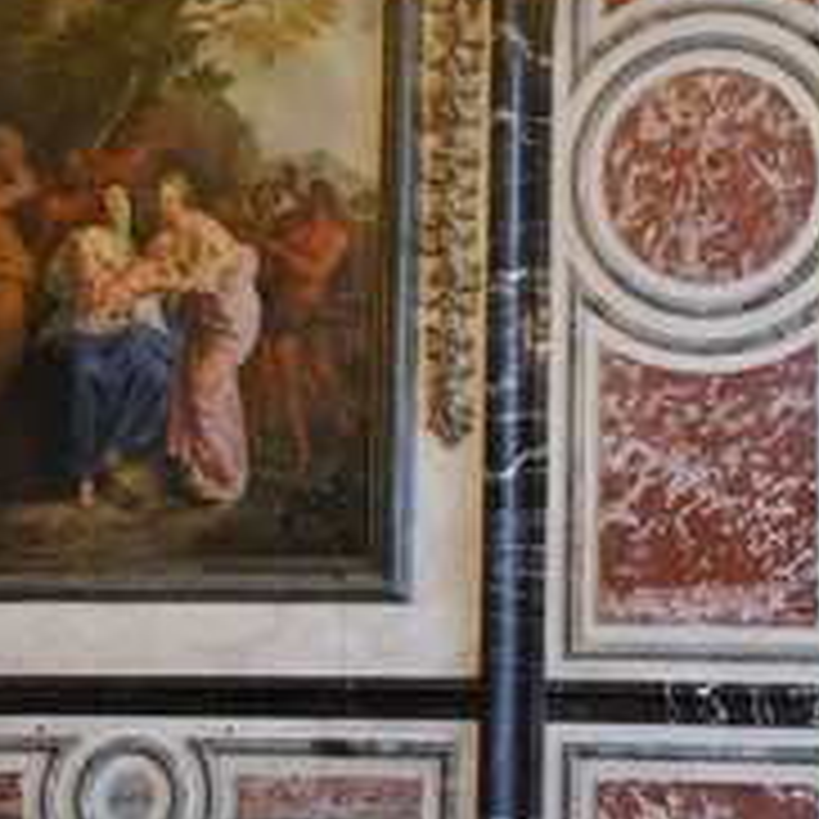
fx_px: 2516
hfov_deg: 18.3
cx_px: 680
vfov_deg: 18.4
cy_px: 202
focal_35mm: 94
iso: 200
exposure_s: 5
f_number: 13
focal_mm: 48
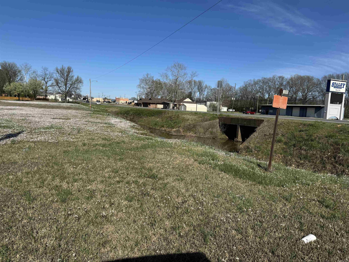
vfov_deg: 56.8
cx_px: 174
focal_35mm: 24
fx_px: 242
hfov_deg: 71.6
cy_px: 131
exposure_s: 1/7092
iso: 80
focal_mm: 6.86
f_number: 1.78
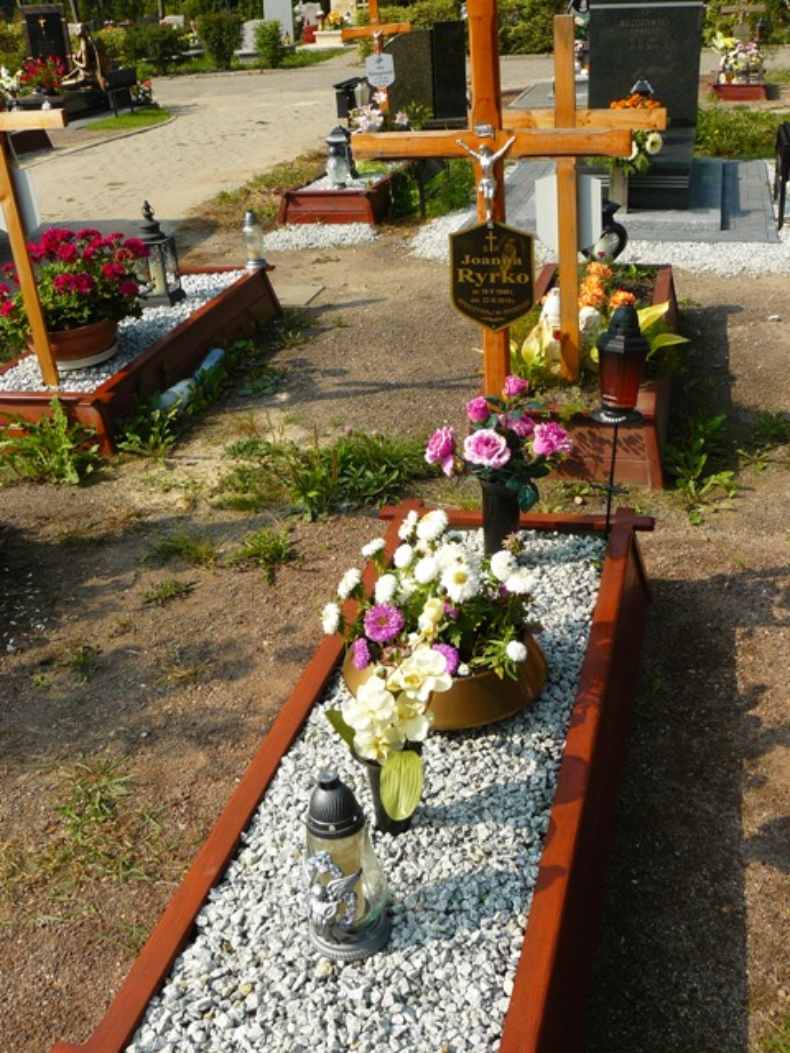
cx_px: 395
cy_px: 526
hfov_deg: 39.7
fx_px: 1095
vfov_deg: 51.4
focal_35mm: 36
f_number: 5.6
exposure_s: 1/250
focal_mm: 6
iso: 100
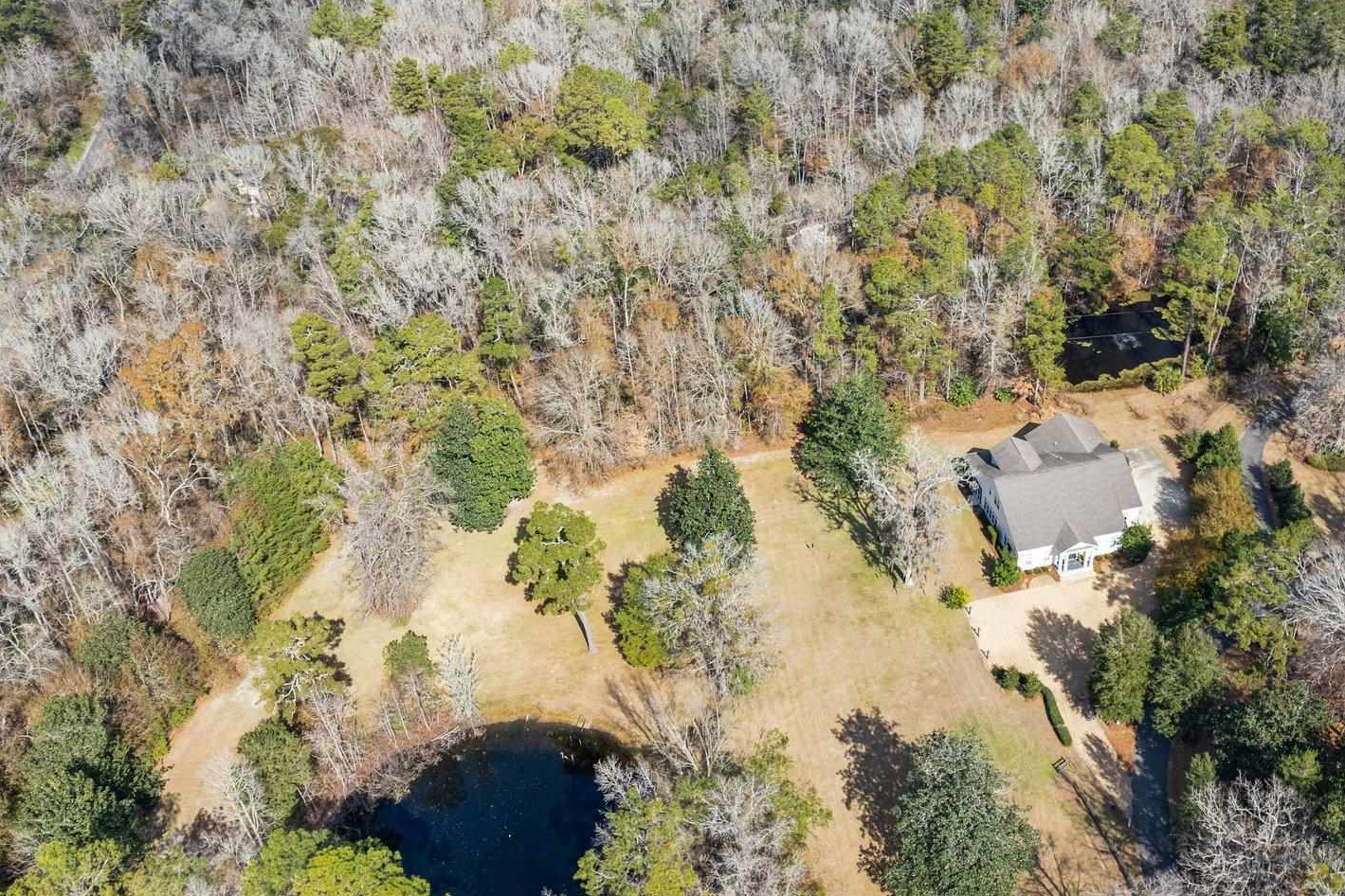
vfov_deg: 36.9
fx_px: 1345
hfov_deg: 52.6
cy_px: 457
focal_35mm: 36
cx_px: 843
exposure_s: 1/400
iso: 100
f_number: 2.8
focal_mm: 12.29
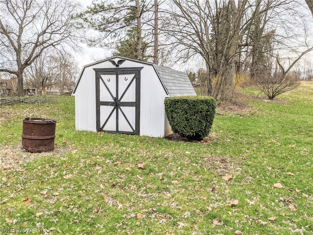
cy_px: 118
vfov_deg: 51.4
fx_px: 244
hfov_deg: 65.3
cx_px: 156
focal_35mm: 27
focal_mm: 4.38
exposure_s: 1/757
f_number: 1.73
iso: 57
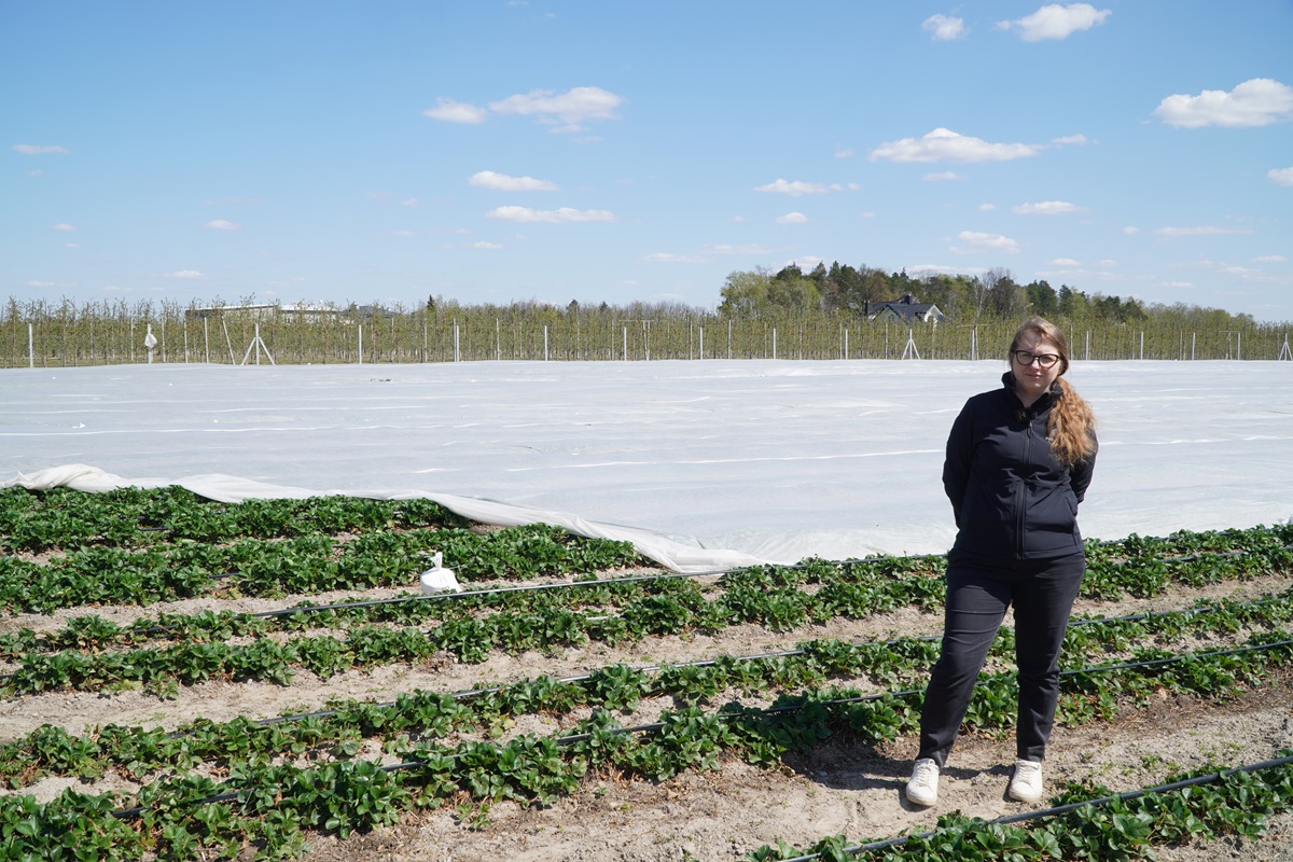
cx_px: 646
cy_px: 431
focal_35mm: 32
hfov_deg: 59.5
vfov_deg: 41.7
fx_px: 1131
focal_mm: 21
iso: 100
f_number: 8
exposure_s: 1/250
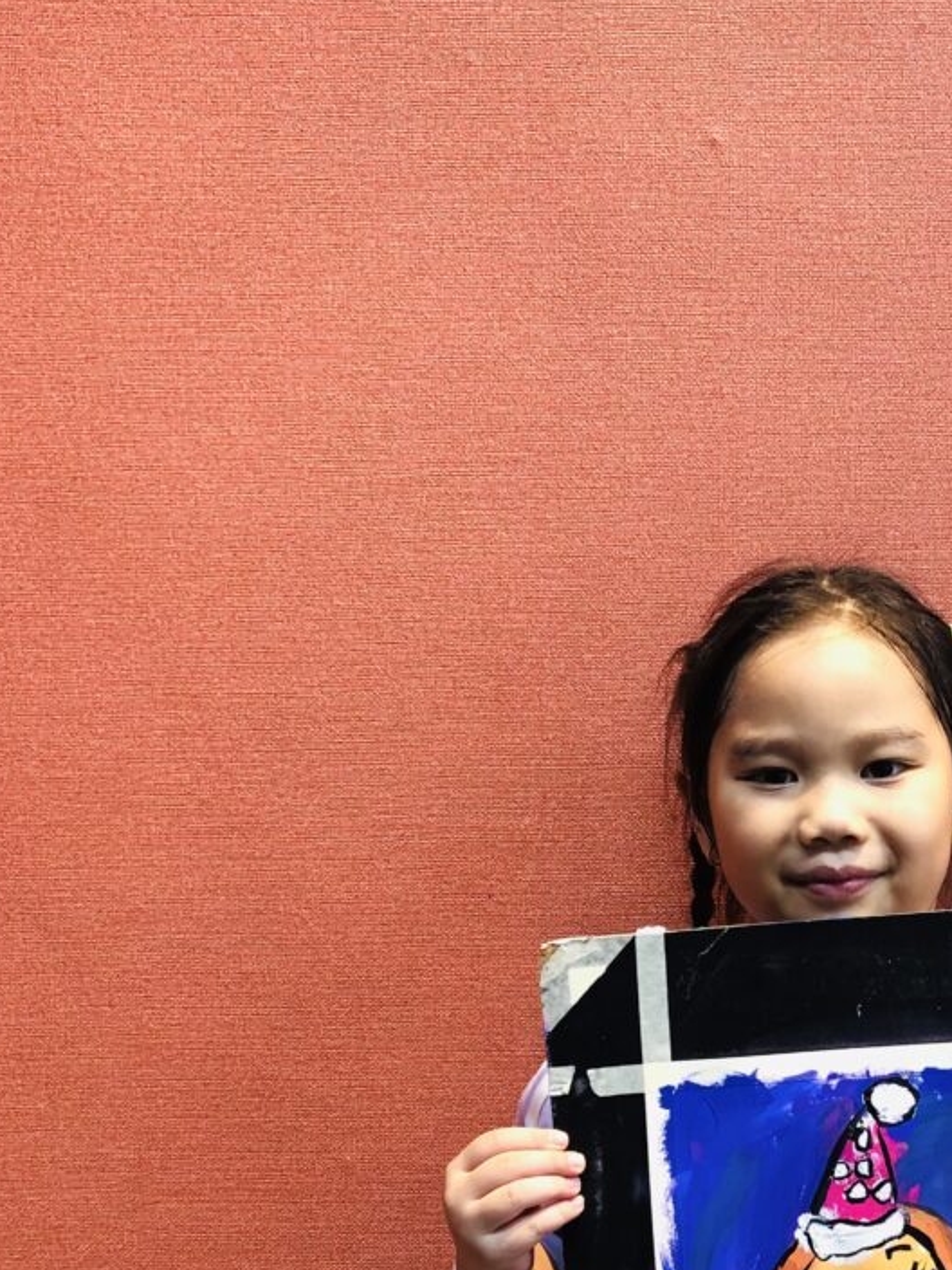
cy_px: 814
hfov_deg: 26.8
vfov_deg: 35.9
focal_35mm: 53
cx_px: 820
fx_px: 1943
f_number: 1.8
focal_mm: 4
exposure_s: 1/33
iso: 40
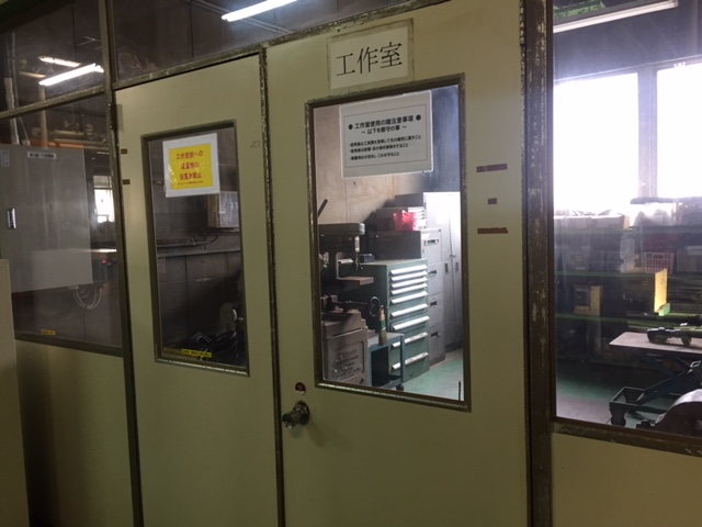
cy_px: 264
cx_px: 351
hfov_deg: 61.7
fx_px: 588
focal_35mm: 29
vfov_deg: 48.2
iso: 100
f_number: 2.2
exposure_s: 1/30
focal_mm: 4.15
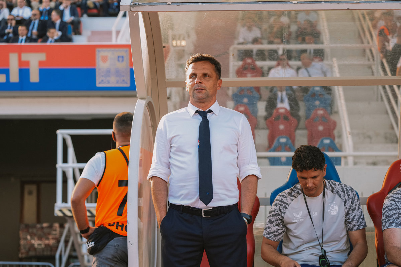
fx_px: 1013
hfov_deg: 22.4
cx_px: 200
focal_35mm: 91
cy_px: 134
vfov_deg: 15.0
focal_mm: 91
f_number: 4.5
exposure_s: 1/500
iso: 800
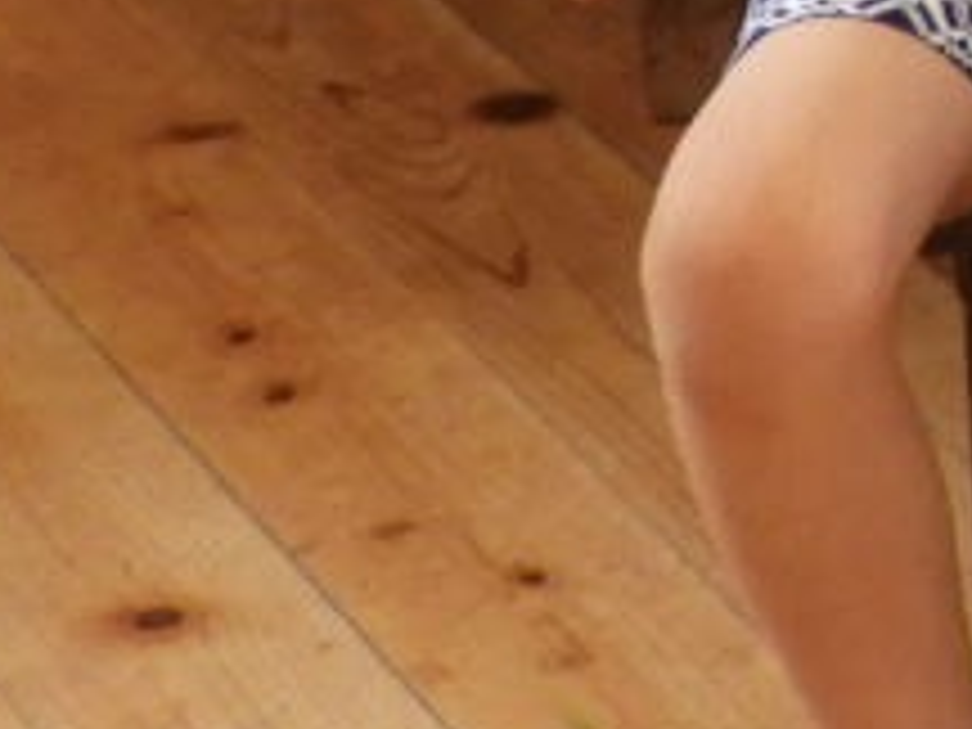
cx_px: 3177
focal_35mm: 244
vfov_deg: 5.5
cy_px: -1872
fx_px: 6851
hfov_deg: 7.0
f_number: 3.6
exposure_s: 1/30
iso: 280
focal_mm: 5.9
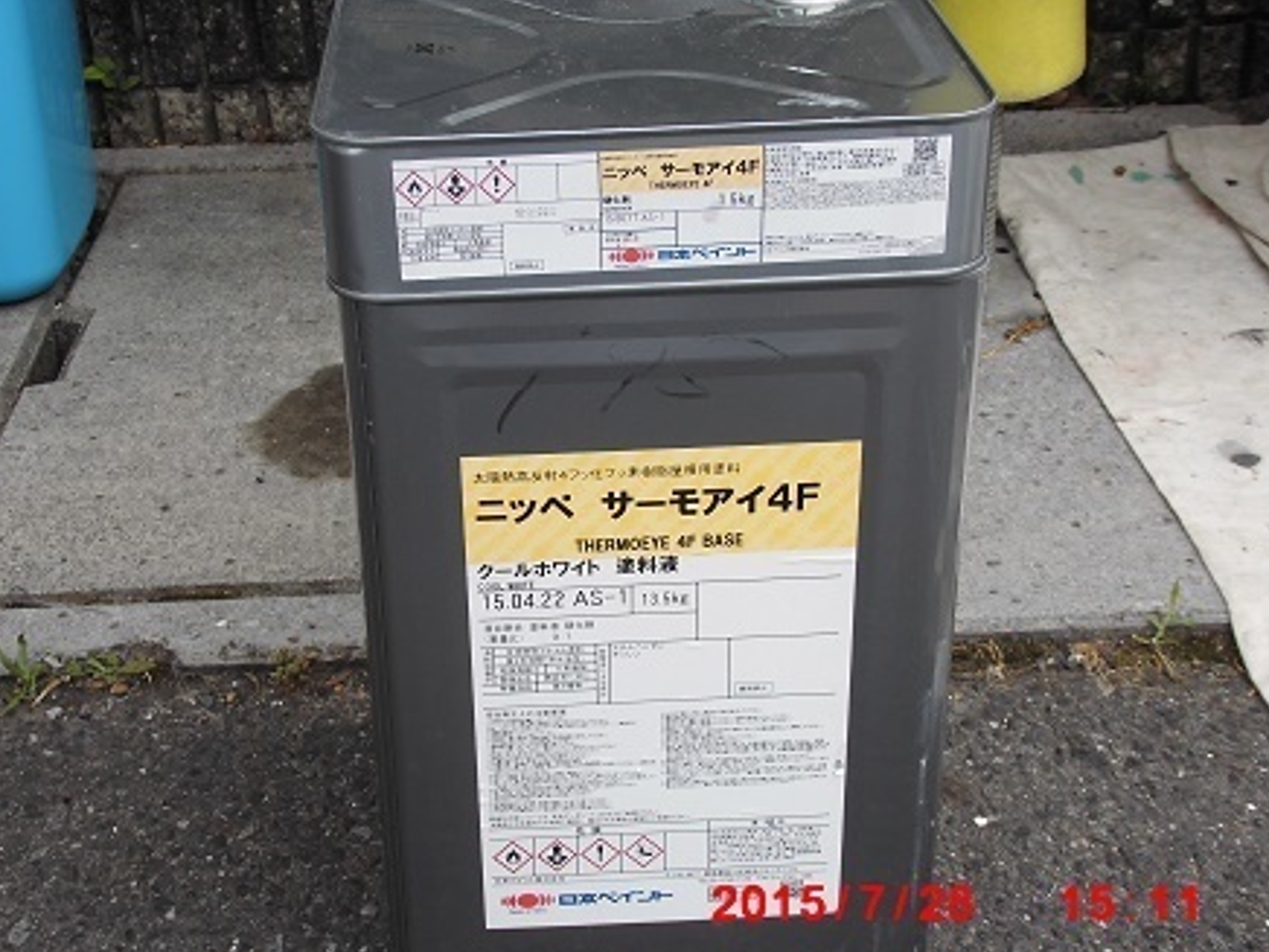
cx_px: 591
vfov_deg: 30.9
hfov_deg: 40.4
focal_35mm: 47
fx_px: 1723
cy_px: 470
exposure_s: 1/125
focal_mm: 7.28
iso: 64
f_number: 3.7
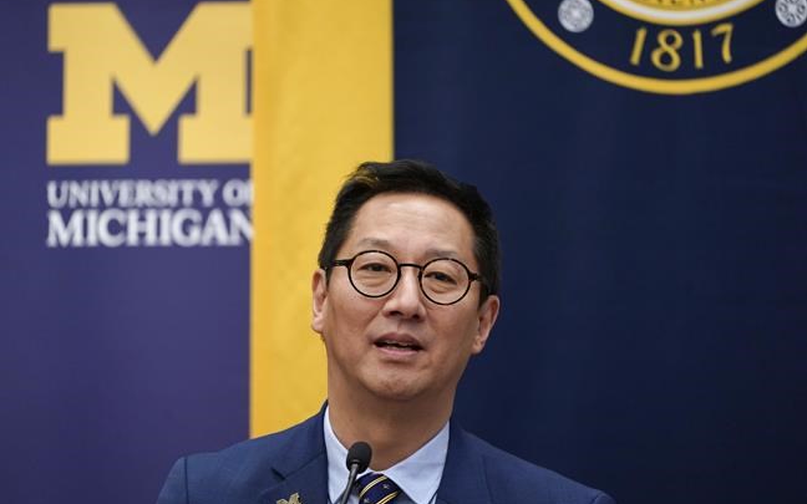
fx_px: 8995
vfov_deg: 3.2
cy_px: 241
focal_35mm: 409
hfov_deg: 5.1
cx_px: 404
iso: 4000
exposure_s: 1/320
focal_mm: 400
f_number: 5.6
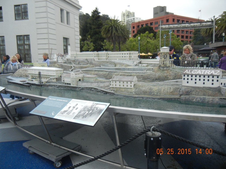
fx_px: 196
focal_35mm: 30
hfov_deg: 60.0
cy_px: 84
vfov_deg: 46.8
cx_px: 113
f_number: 7
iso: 160
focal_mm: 5.4
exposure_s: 1/270
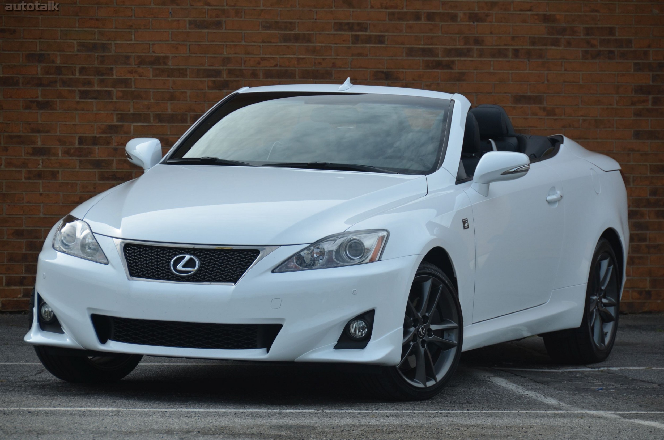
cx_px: 332
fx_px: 3727
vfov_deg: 6.8
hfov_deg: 10.2
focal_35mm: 202
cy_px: 220
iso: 400
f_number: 5.6
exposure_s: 1/1600
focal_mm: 135
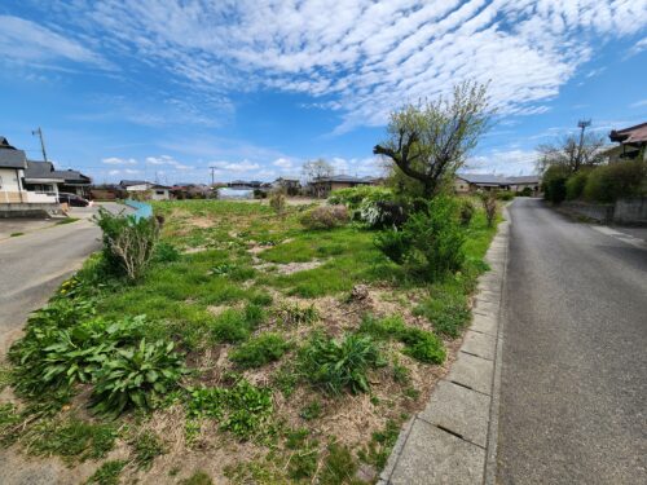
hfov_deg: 106.2
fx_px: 243
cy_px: 242
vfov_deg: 89.9
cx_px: 324
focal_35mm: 13
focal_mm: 2.2
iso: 50
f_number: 2.2
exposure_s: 1/2175
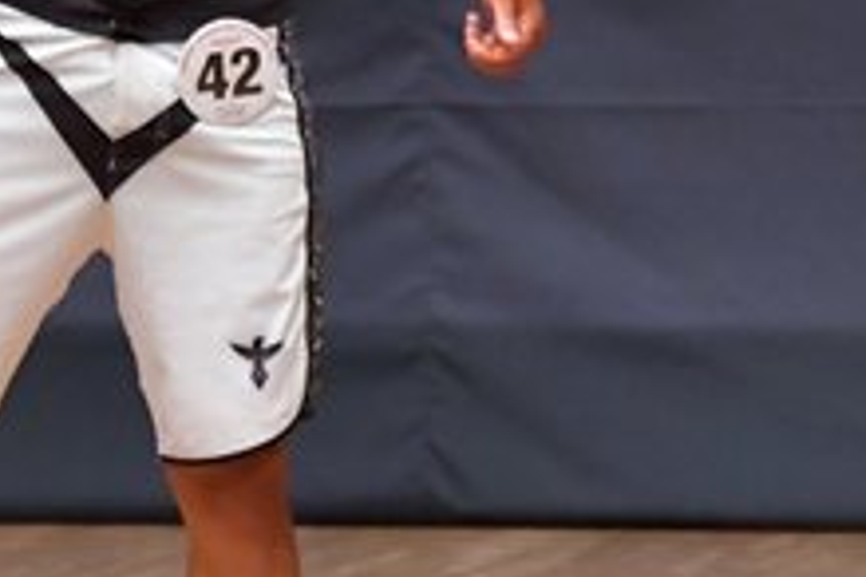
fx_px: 25521
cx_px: 65
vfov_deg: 1.3
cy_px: 59
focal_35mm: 1061
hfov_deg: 1.9
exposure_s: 1/400
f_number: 5.6
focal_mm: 200
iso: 6400
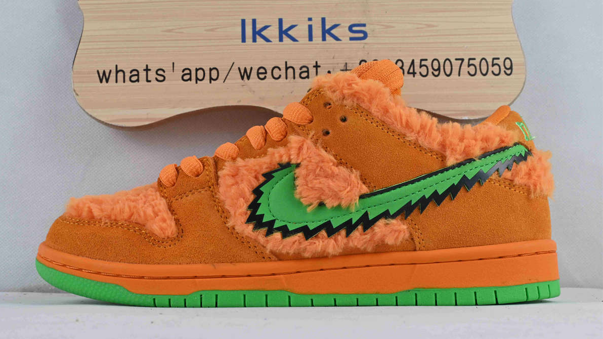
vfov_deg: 20.5
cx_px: 300
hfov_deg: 35.7
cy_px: 196
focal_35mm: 59
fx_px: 936
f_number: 10
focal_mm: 37
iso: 1000
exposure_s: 1/160
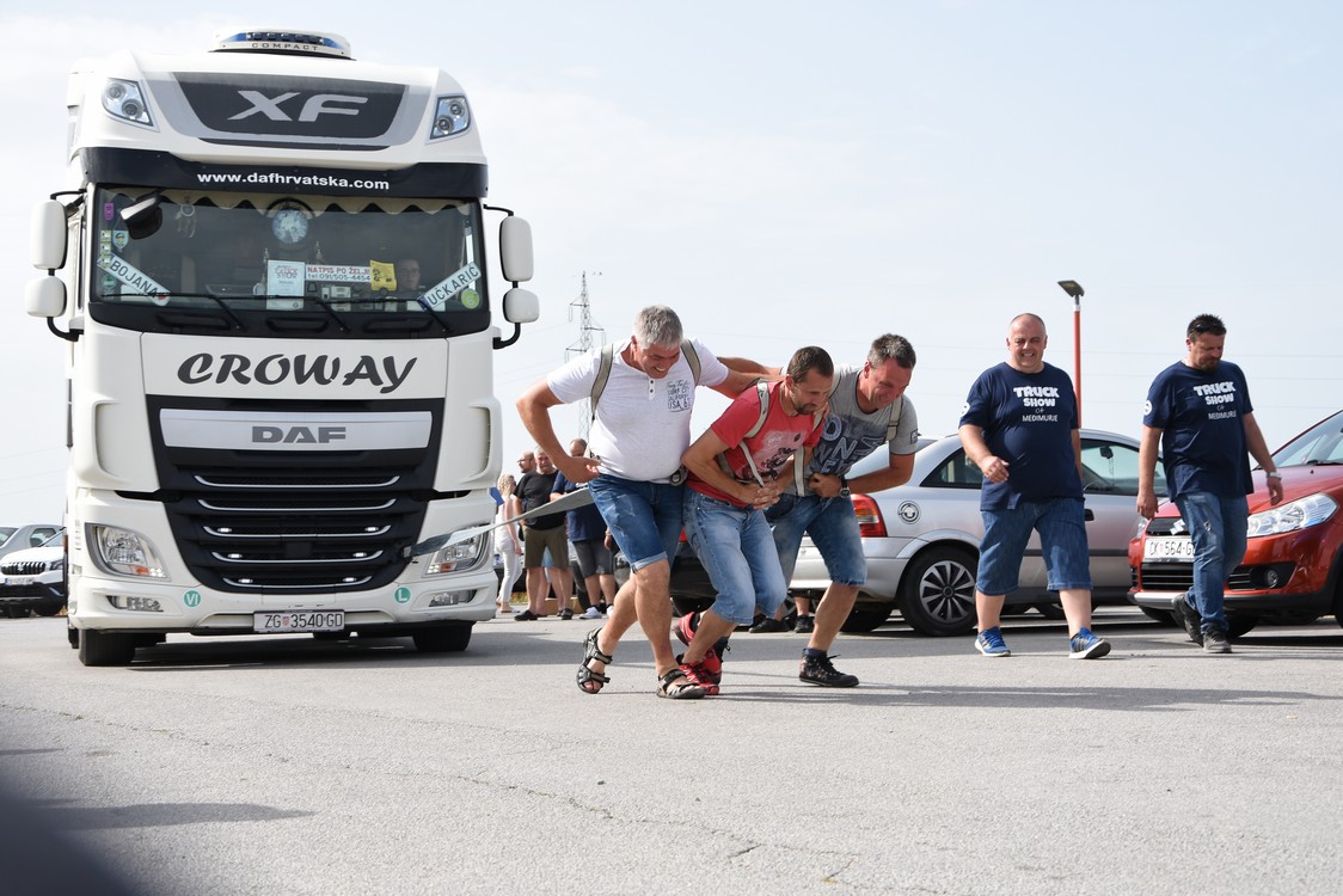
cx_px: 672
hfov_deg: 29.9
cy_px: 448
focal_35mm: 68
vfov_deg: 20.2
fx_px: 2519
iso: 100
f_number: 7.1
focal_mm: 45
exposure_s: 1/250
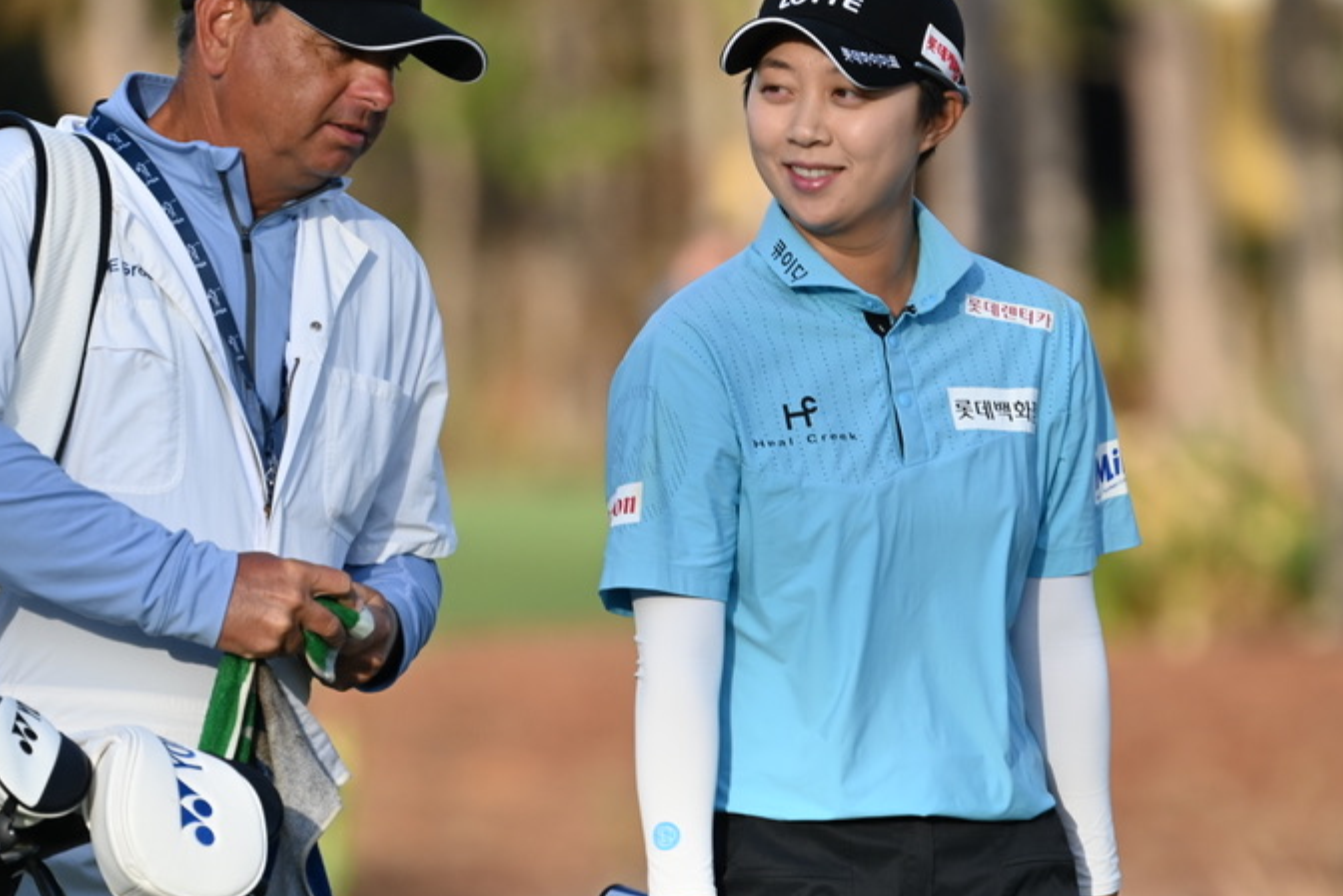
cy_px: 506
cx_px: 709
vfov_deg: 1.4
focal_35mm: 969
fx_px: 36146
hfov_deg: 2.1
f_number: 5.6
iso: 280
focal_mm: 400
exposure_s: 1/640
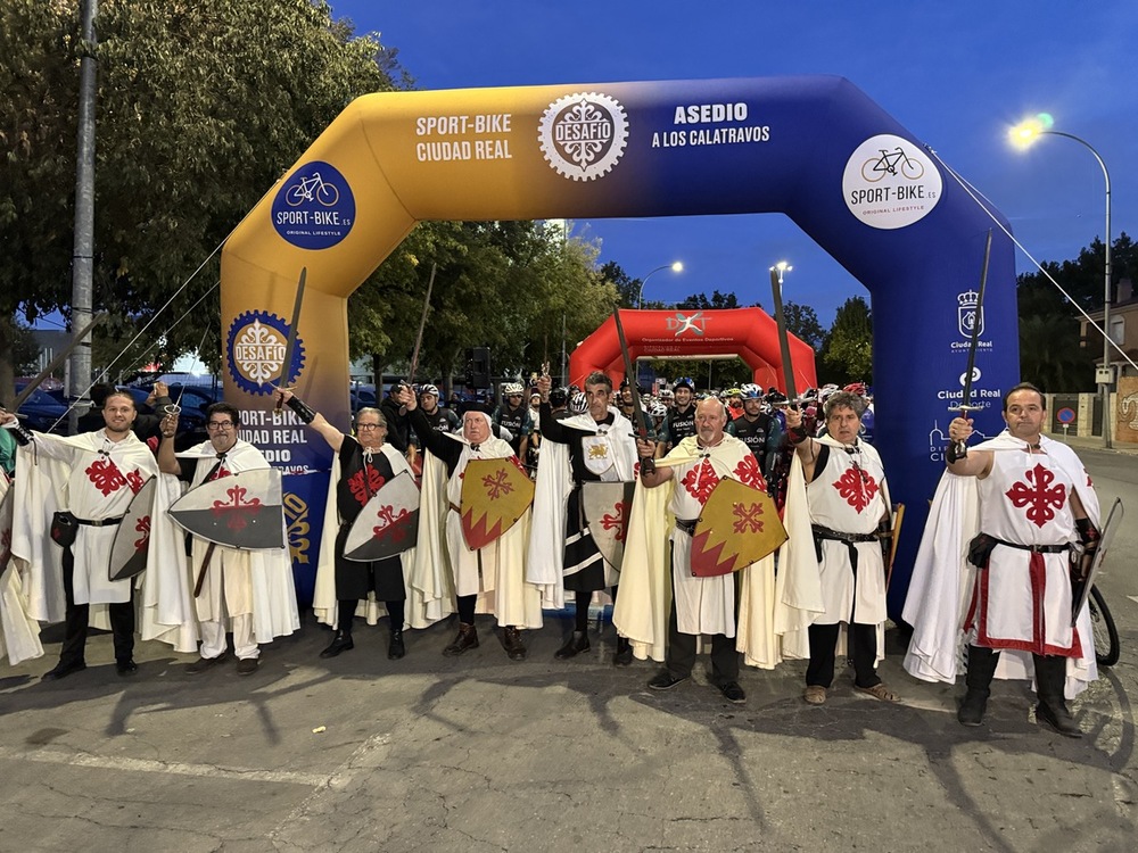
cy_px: 426
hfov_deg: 71.6
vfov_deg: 56.8
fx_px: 789
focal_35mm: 24
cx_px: 569
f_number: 1.78
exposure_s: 1/25
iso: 1250
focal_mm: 6.76
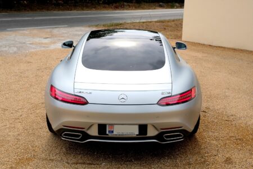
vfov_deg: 32.6
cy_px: 84
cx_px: 126
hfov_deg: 47.4
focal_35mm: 41
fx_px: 288
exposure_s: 1/480
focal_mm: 27.4
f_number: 8
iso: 400
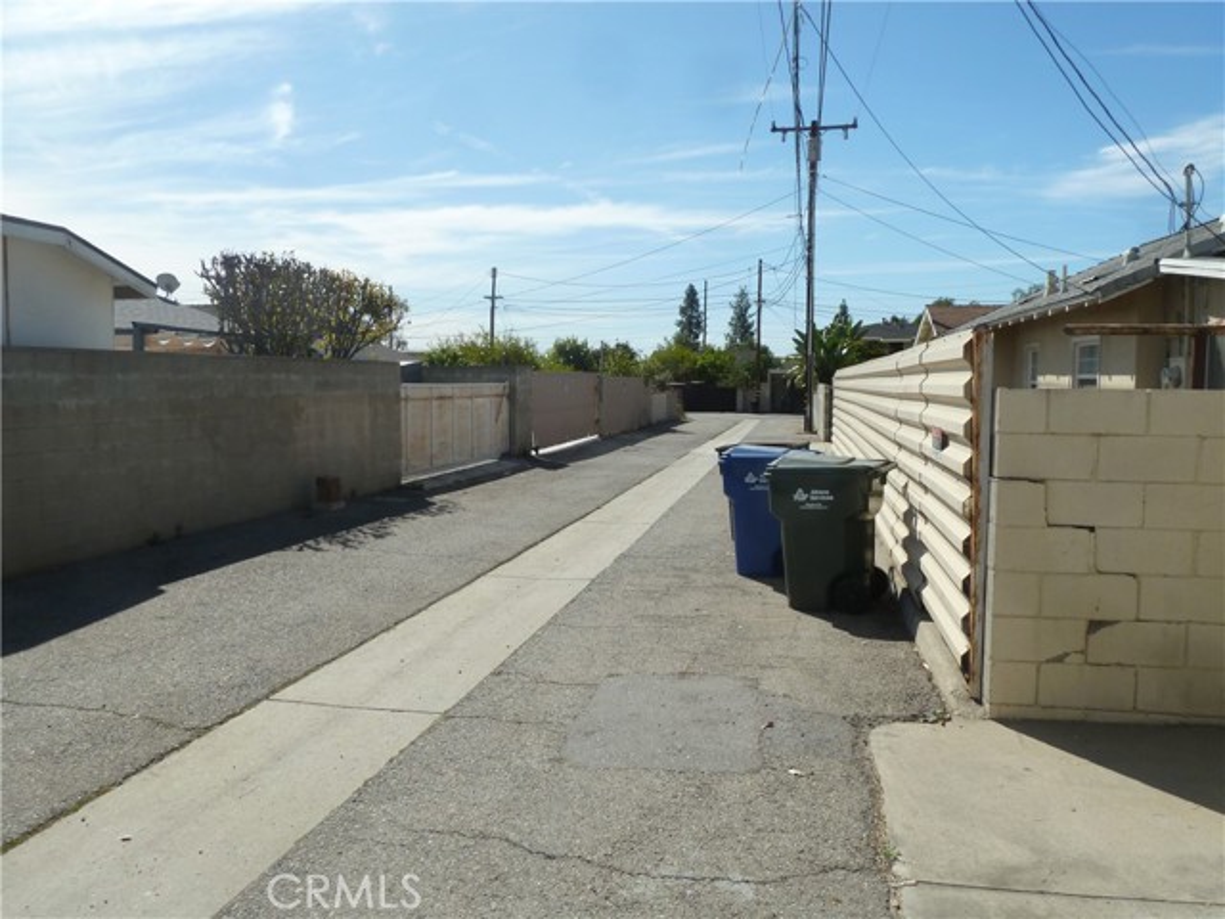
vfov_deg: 54.9
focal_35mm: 25
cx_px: 612
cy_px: 460
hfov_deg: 69.4
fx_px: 885
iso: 80
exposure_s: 1/500
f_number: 5.6
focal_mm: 4.1
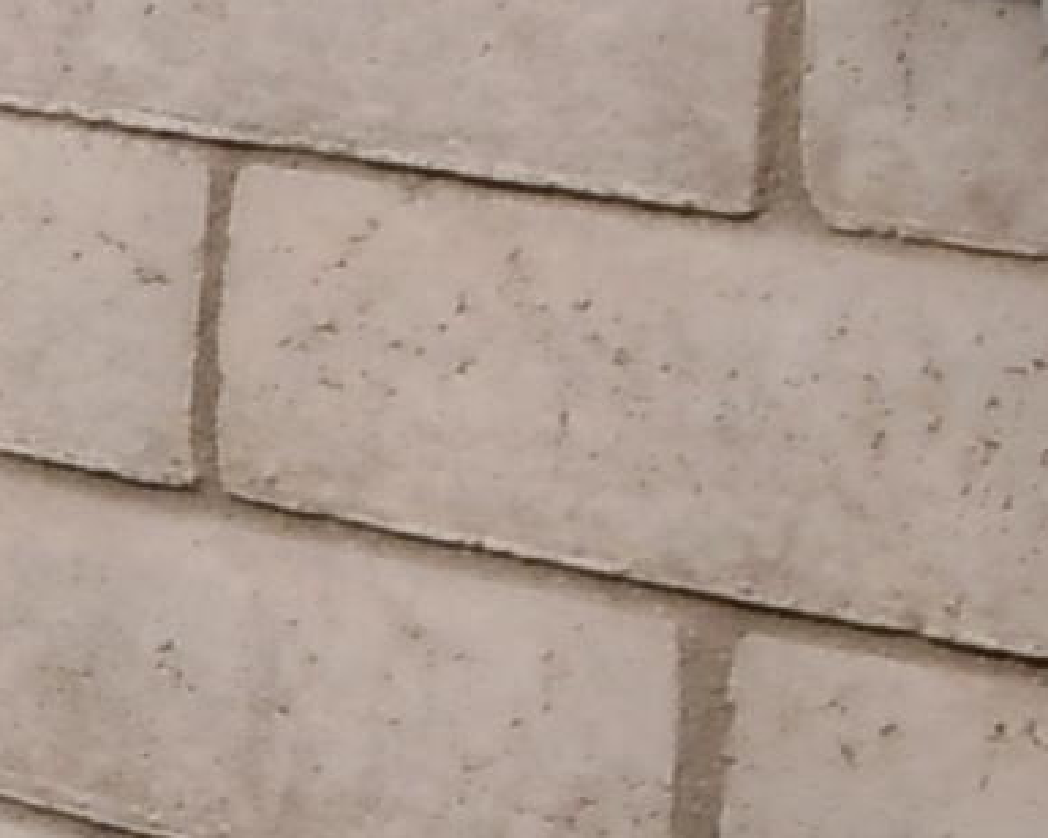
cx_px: -1435
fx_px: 7785
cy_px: 941
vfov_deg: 6.1
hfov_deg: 7.2
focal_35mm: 251
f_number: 4
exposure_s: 1/250
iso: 100
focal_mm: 5.9
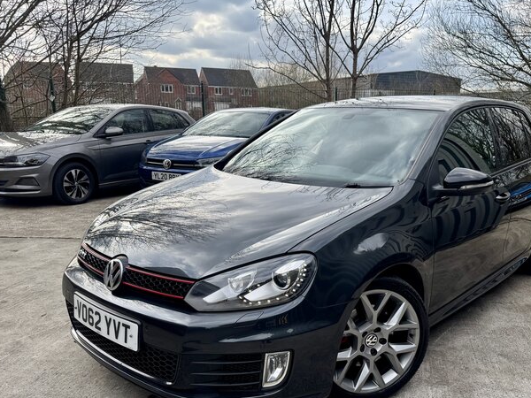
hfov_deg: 56.2
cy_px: 240
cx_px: 330
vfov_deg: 43.9
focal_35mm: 32
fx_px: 491
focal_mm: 6.76
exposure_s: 1/1261
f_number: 1.78
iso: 80
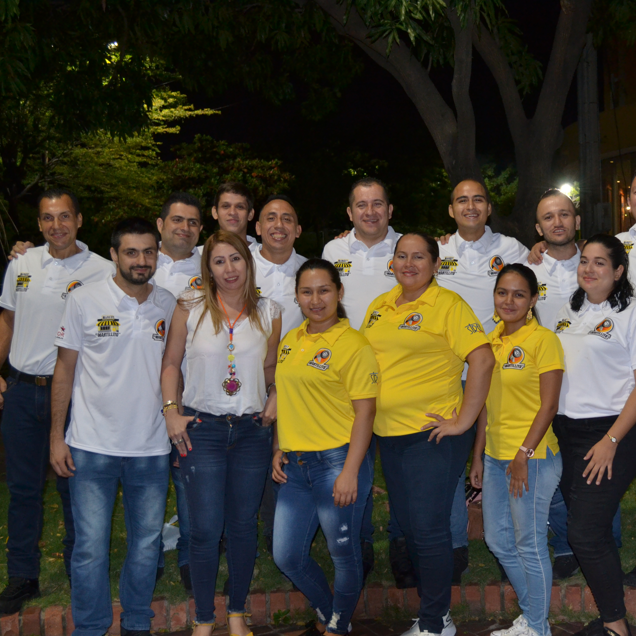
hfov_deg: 36.4
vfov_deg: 36.8
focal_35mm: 46
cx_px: 423
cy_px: 318
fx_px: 956
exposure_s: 1/30
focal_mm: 24
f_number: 4
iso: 800
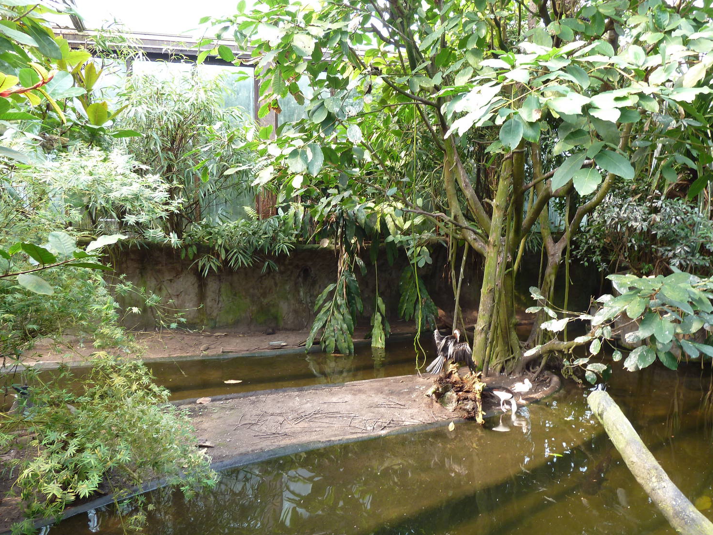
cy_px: 281
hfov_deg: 65.3
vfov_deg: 51.3
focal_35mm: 27
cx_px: 352
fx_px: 556
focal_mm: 4.1
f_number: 3.3
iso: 80
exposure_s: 1/30
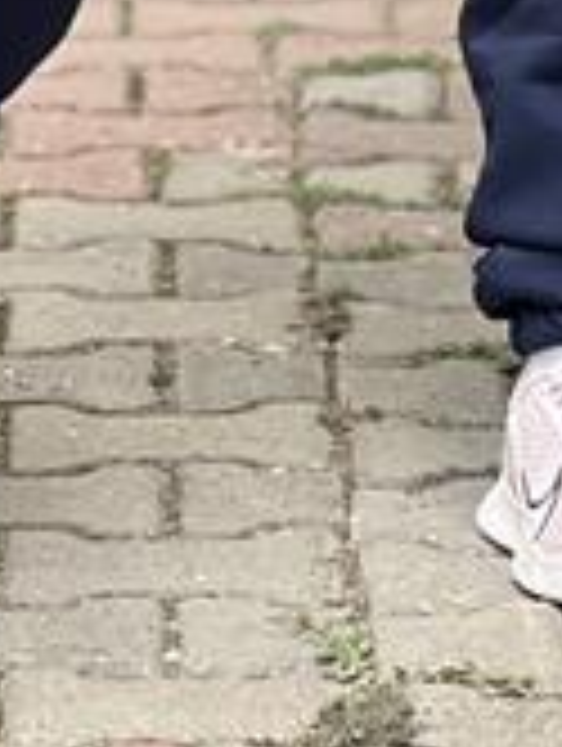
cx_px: 490
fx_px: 8011
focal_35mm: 371
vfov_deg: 5.2
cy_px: -972
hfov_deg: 4.0
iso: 50
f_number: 2.8
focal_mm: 9
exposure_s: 1/121
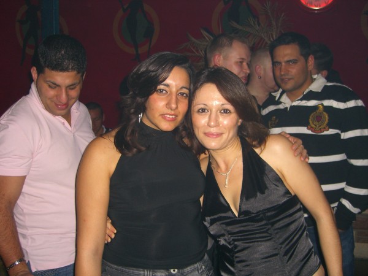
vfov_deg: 37.7
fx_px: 404
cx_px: 184
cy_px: 138
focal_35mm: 38
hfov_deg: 49.0
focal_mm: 7.9
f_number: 2.8
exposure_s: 1/60
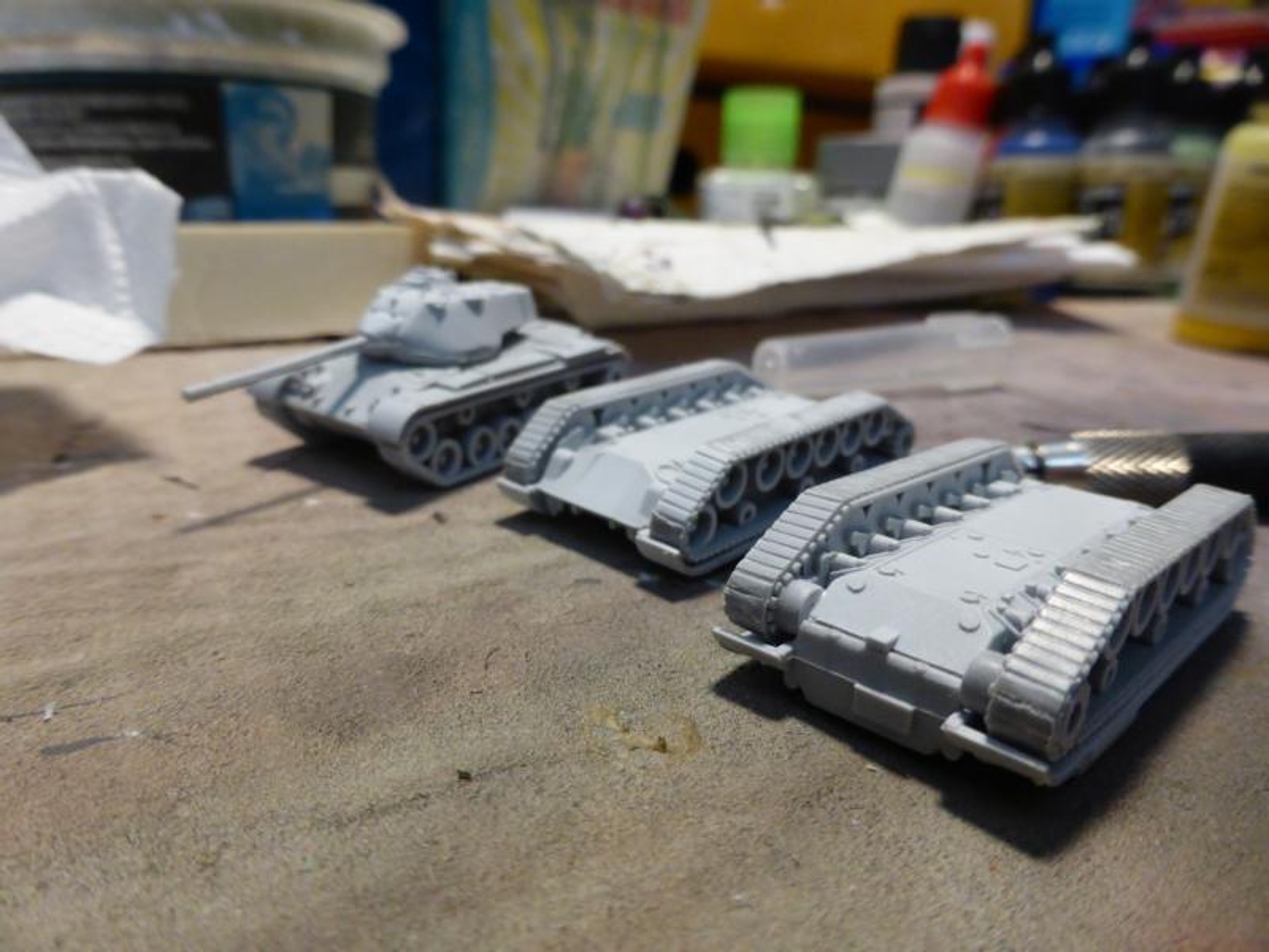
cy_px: 476
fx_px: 916
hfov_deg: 69.4
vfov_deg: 54.9
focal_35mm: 25
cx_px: 634
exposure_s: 1/30
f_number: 3.3
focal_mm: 4.3
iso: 400
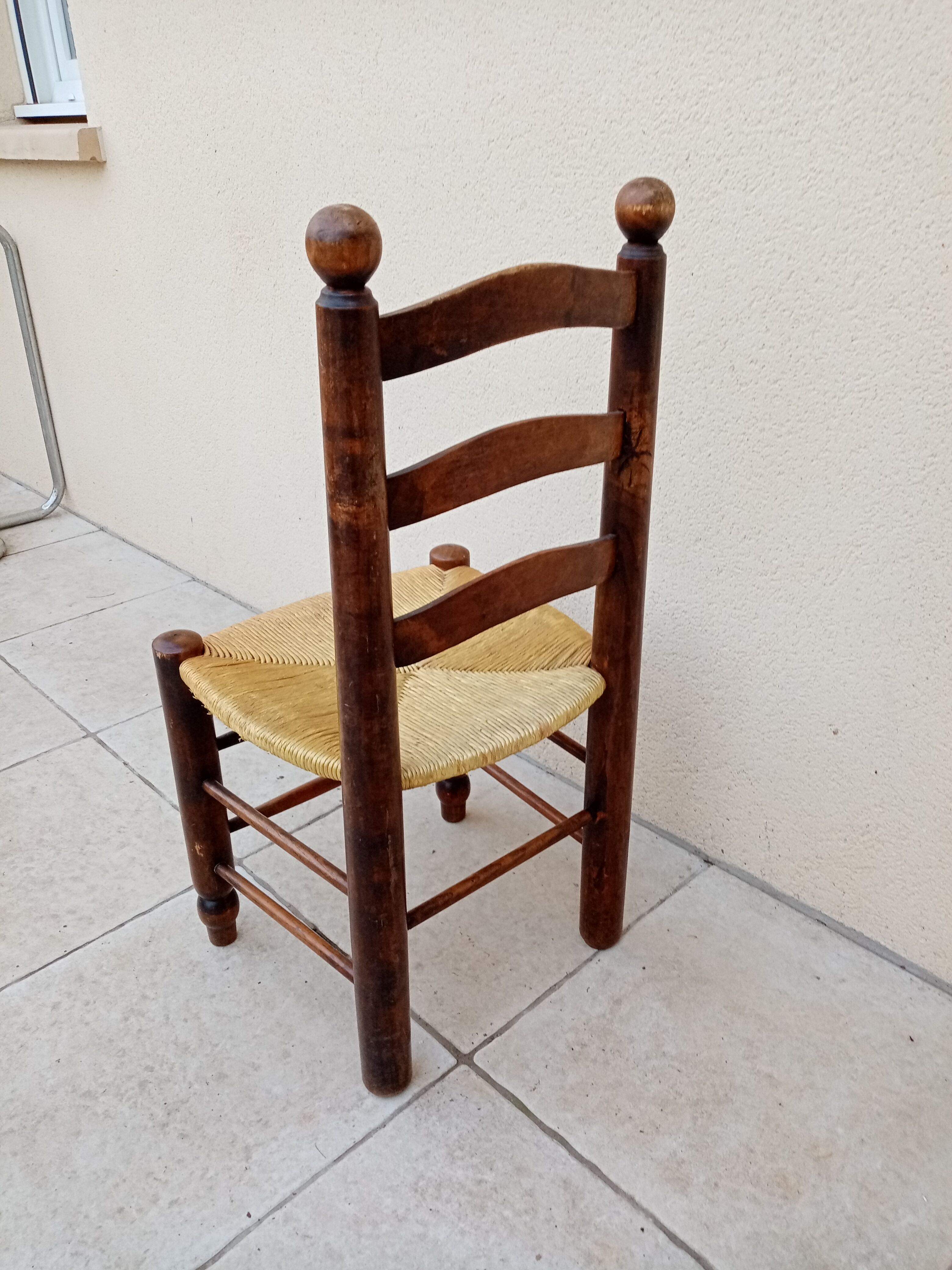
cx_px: 476
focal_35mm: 26
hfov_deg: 53.1
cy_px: 635
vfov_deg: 67.3
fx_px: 953
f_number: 1.8
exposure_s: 1/100
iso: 154
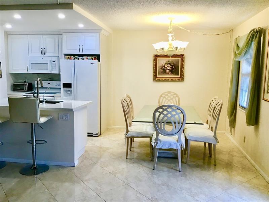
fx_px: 241
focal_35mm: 31
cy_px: 101
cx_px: 134
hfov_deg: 58.4
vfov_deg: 45.4
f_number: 2.4
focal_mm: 3.3
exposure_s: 1/30
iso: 32
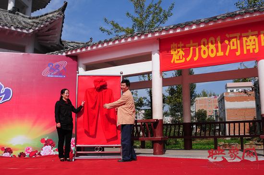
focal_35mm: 36
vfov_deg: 36.8
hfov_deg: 53.2
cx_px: 132
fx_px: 264
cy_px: 88
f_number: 8
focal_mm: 24
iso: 250
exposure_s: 1/1600
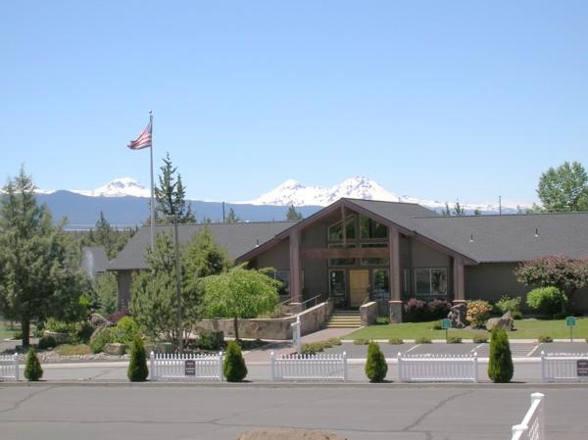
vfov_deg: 19.9
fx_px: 1256
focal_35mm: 74
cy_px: 220
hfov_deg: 26.3
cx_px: 294
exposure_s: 1/216
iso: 50
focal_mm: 12.3
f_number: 6.7
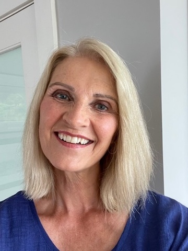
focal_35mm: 30
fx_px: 217
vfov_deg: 60.0
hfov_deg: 46.8
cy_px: 126
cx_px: 94
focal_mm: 2.71
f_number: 2.2
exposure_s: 1/60
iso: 100
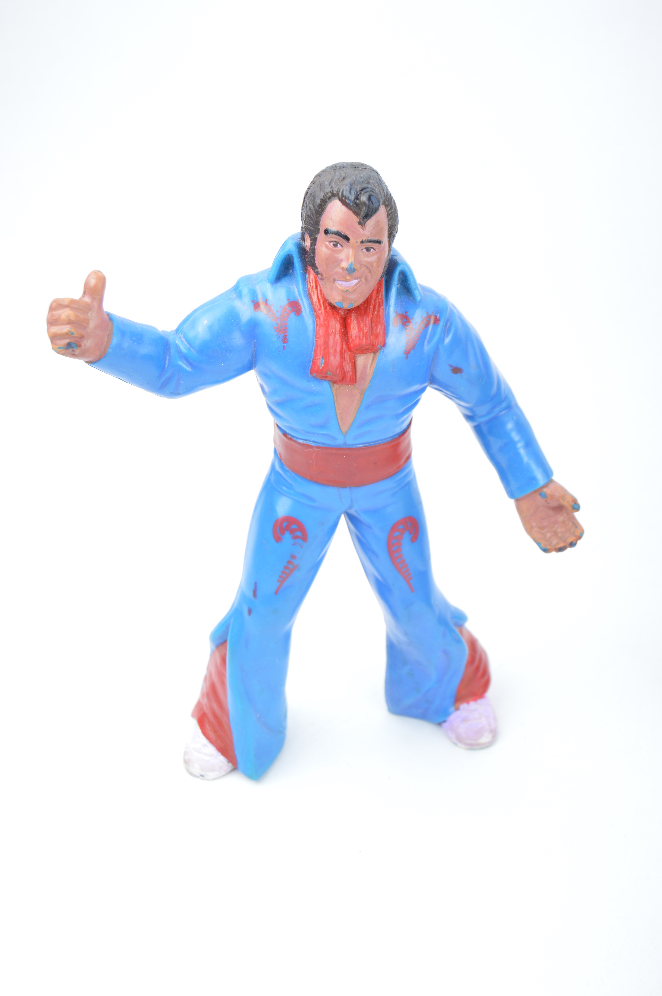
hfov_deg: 23.7
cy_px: 498
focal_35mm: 57
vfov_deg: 35.1
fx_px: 1575
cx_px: 331
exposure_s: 1/30
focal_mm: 38
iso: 100
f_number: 6.3
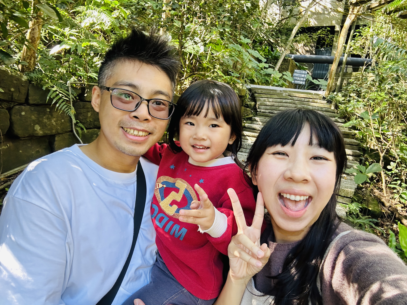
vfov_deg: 58.9
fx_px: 270
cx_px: 204
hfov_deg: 73.9
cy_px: 152
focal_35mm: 23
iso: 100
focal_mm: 2.69
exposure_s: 1/60
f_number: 1.9
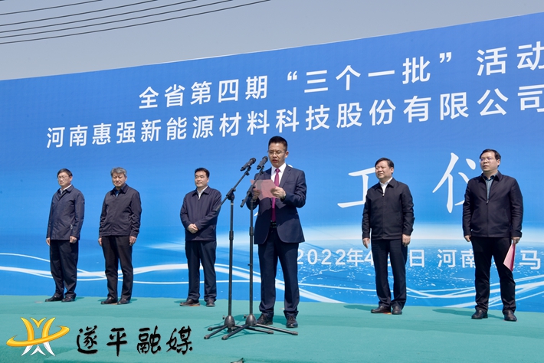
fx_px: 695
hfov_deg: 42.7
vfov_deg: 29.3
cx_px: 272
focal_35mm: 46
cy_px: 182
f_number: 16
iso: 400
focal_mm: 46
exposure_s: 1/800
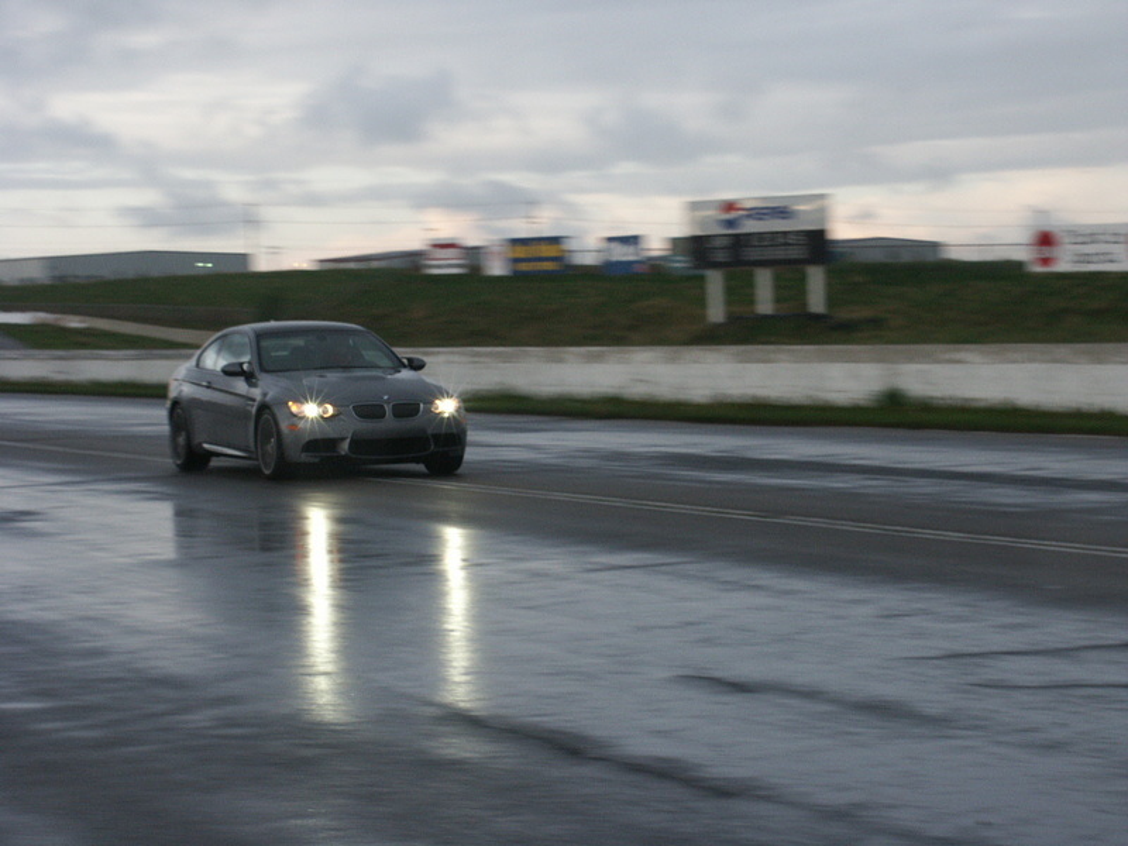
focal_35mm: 108
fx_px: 3519
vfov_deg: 13.7
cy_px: 423
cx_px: 564
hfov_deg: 18.2
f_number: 6.7
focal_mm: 26.71
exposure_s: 1/60
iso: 100
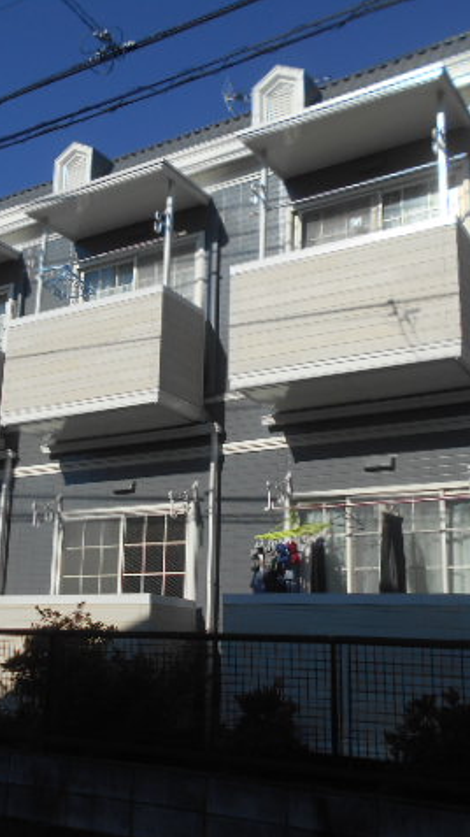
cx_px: 135
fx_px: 843
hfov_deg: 30.8
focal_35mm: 38
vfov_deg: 52.8
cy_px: 419
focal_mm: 4.6
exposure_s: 1/320
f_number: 8
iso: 80
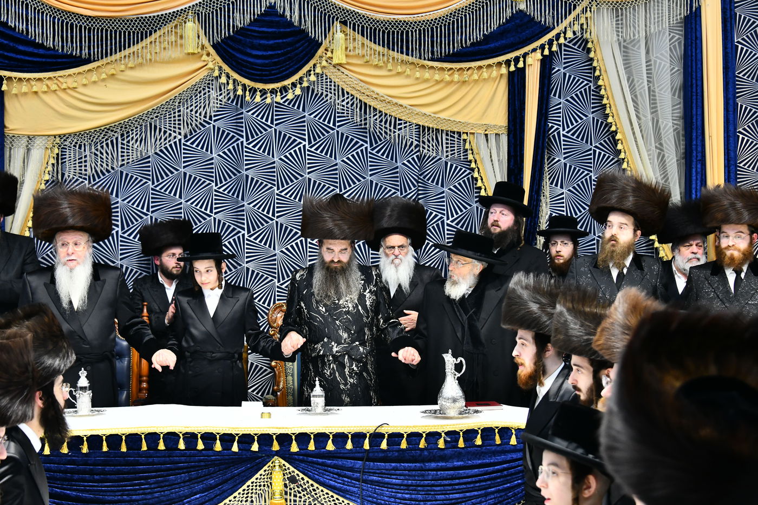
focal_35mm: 62
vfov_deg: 21.9
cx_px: 379
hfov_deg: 32.4
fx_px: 1305
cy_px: 252
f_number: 5.6
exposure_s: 1/160
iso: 1600
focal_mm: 62
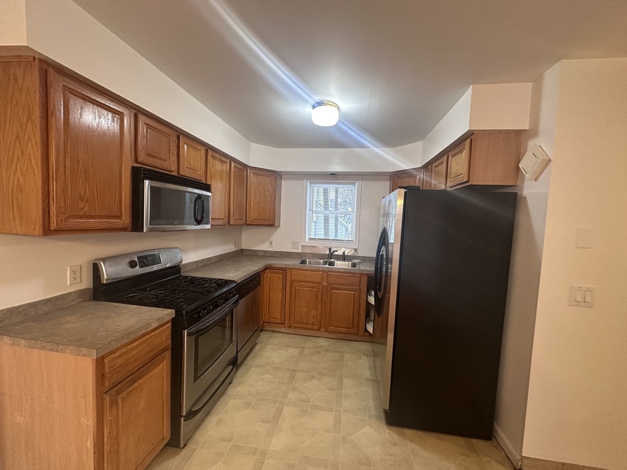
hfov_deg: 102.1
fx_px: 254
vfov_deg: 85.7
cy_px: 235
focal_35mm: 14
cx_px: 314
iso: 250
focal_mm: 2.22
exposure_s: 1/60
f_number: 2.2
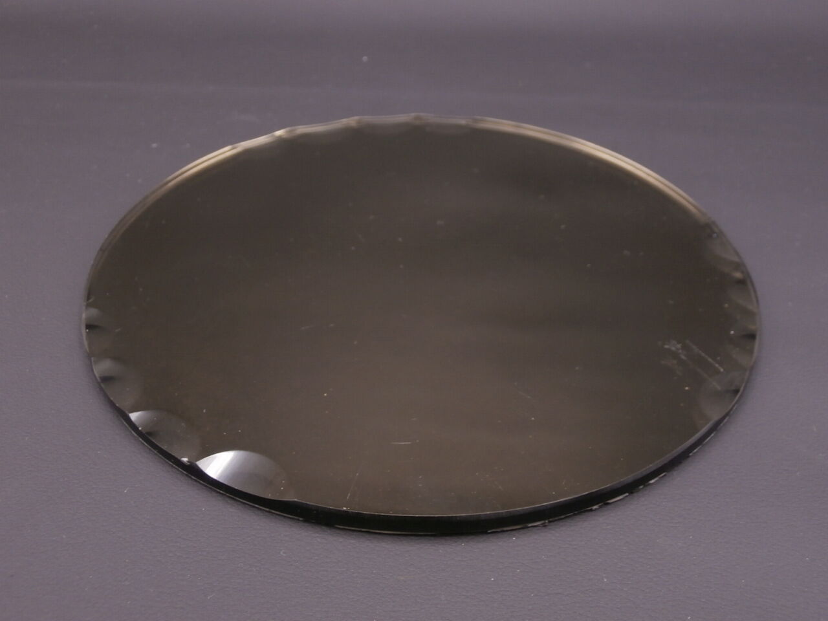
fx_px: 909
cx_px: 414
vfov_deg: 37.7
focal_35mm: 38
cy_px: 310
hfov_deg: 49.0
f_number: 3.9
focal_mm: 6.67
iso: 125
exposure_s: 1/40
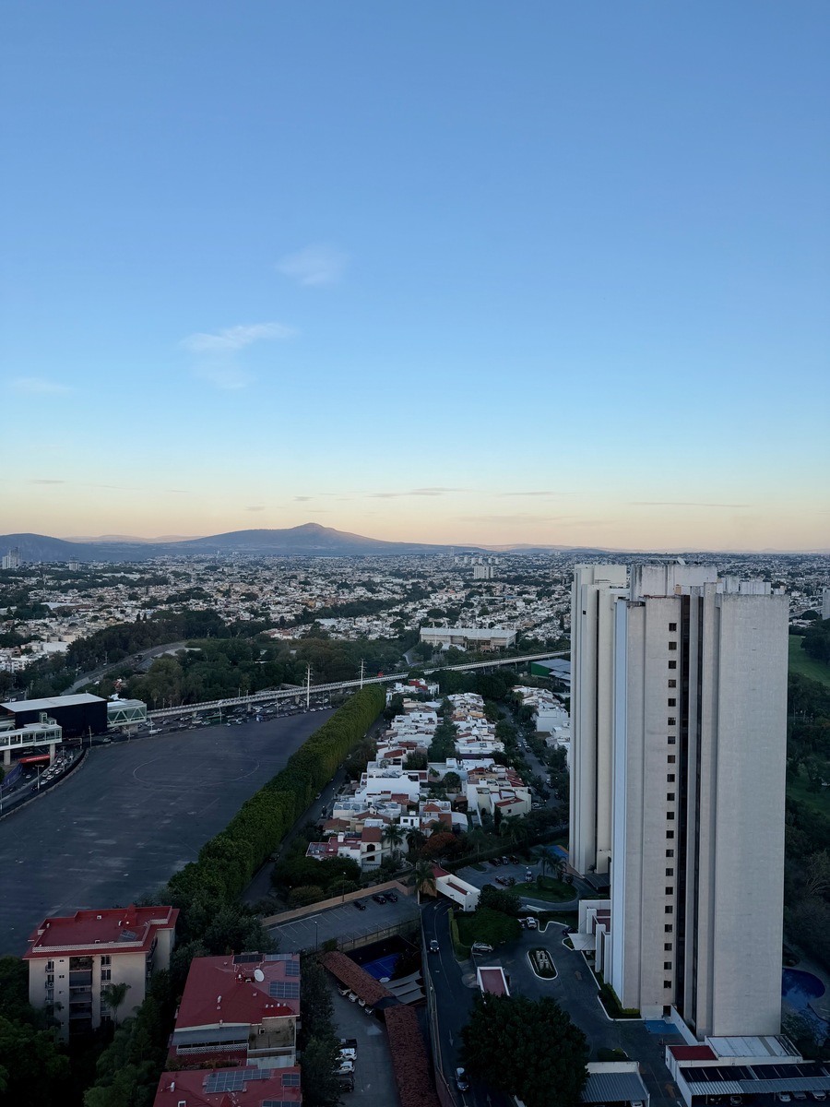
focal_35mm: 24
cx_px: 415
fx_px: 767
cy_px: 554
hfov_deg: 56.8
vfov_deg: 71.6
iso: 80
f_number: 1.78
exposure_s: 1/878
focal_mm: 6.76
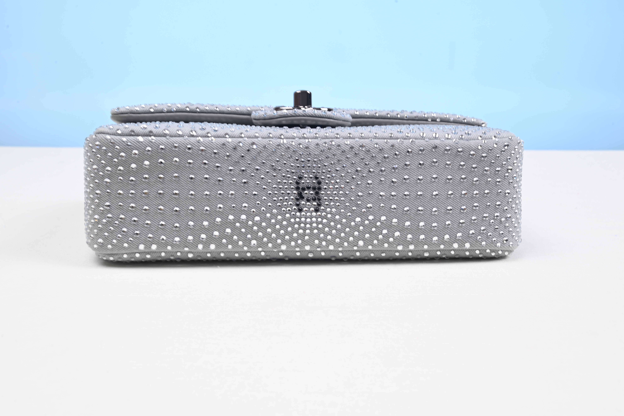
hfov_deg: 48.4
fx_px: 694
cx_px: 312
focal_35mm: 40
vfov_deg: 33.4
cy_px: 208
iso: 100
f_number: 16
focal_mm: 40
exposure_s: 1/2
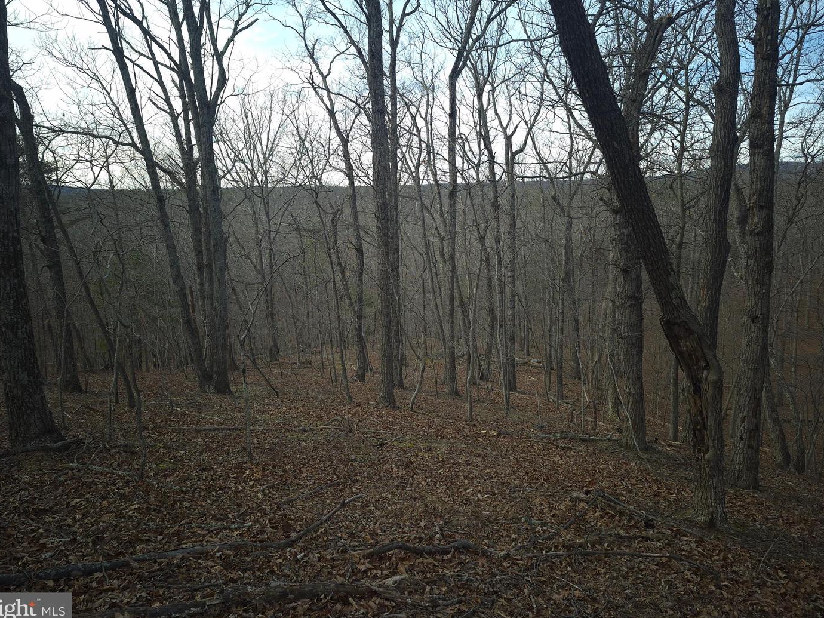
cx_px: 397
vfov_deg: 56.8
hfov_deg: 71.6
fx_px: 571
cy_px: 305
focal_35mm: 24
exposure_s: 1/312
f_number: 1.8
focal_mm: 5.4
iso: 25
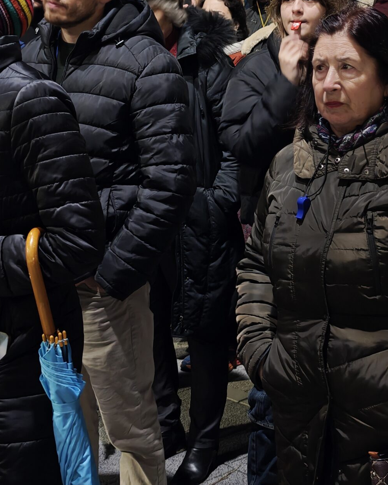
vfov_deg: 25.6
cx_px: 221
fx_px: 1062
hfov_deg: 20.7
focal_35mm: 74
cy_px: 165
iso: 743
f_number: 1.63
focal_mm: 8.72
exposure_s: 1/25
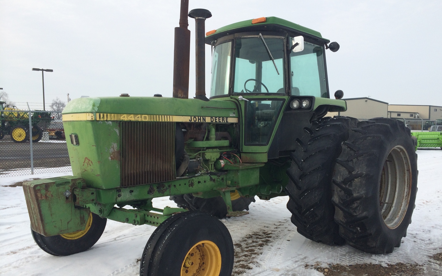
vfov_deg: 39.4
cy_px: 156
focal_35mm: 32
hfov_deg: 59.7
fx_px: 385
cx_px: 221
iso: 32
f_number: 2.2
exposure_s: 1/1140
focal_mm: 4.12
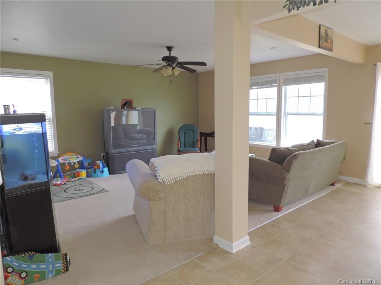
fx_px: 264
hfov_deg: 71.6
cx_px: 190
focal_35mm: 24
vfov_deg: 56.8
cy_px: 142
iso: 200
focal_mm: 4.3
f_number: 3
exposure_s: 1/40
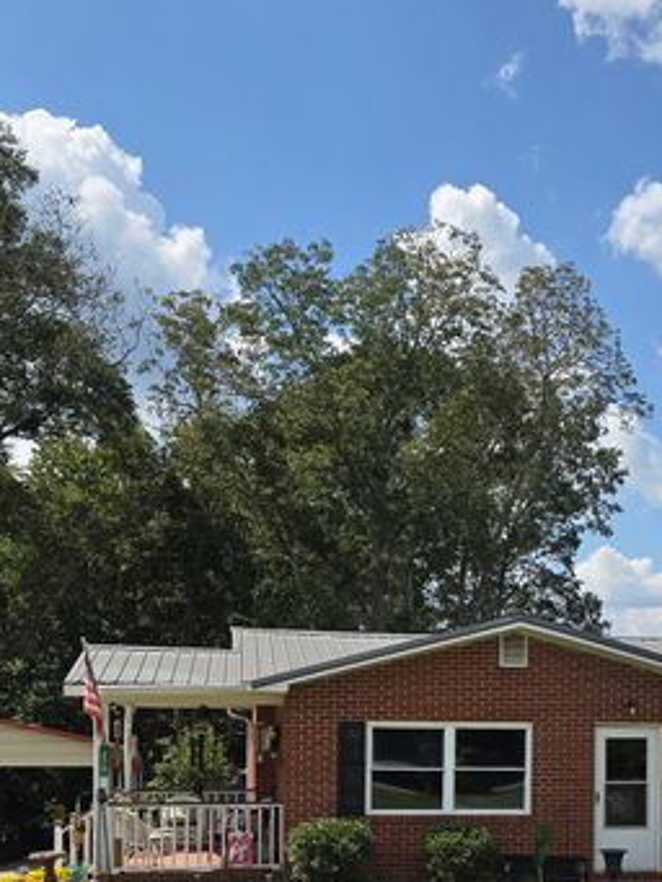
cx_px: 419
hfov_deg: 32.0
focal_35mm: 45
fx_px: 1147
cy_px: 733
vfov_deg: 40.0
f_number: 1.7
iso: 12
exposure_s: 1/912
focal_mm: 6.3
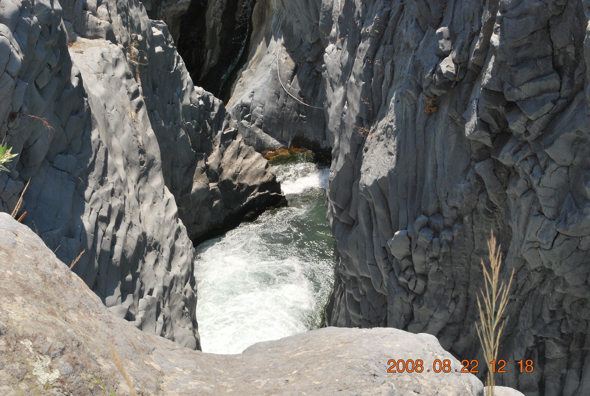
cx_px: 295
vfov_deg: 16.6
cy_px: 198
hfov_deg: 24.6
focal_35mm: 82
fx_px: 1355
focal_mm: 55
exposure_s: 1/200
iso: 400
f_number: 16
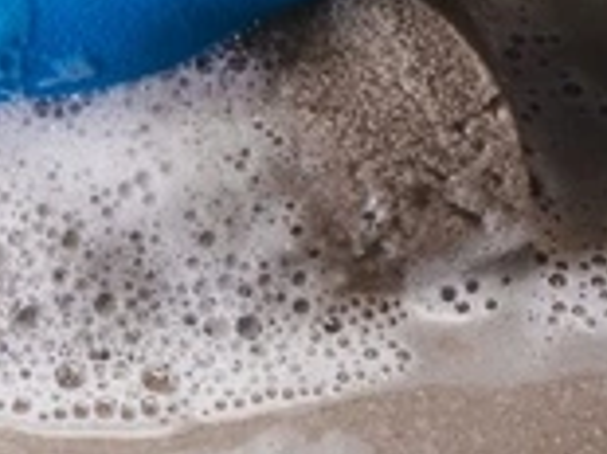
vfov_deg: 5.3
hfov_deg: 7.0
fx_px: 4906
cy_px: -196
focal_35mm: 280
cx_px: -63
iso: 200
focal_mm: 50
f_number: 4
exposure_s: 1/50
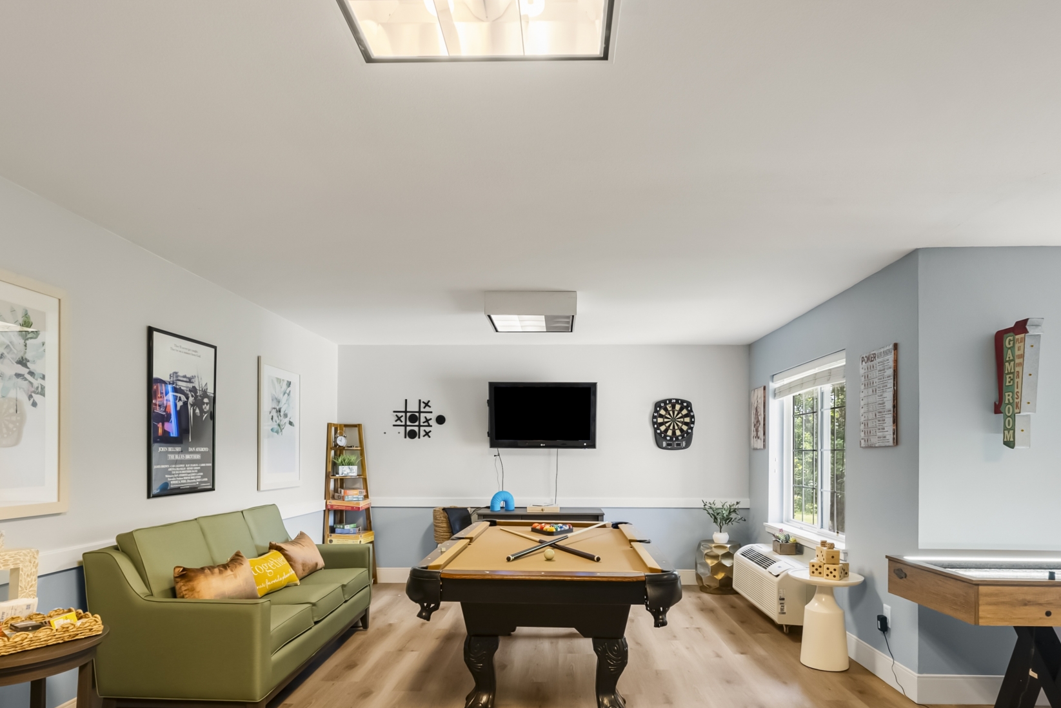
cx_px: 550
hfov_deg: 83.9
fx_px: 590
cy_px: 440
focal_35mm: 20
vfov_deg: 61.2
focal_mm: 16
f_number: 7.1
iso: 640
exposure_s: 1/3
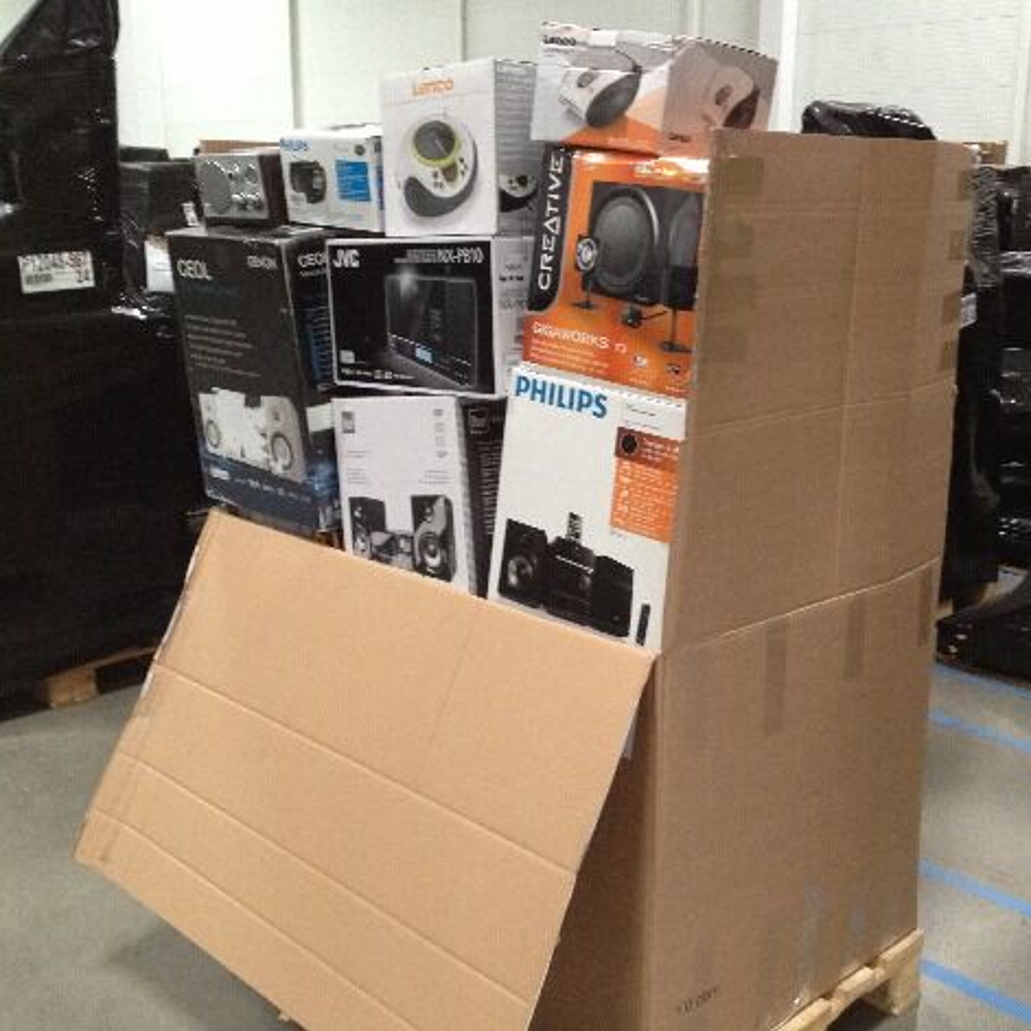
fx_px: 1415
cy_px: 508
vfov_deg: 40.0
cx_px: 593
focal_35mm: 42
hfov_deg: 39.9
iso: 320
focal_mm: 4.28
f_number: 2.4
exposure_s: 1/20
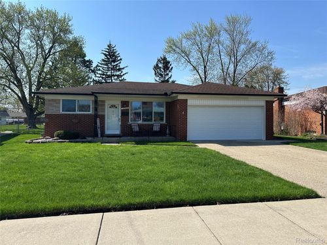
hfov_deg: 71.6
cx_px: 164
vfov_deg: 56.8
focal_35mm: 24
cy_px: 122
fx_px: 227
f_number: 1.78
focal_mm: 6.86
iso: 80
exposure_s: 1/3597
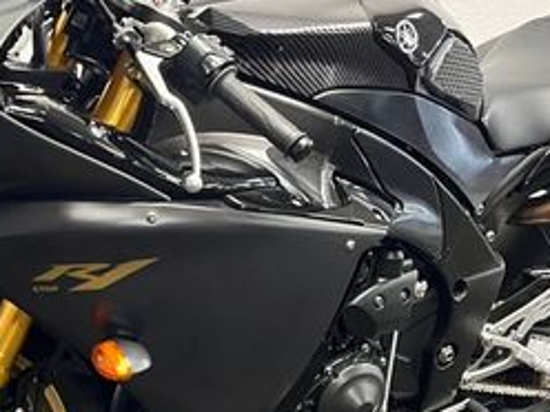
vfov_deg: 21.9
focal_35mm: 67
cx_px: 224
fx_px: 1065
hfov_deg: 28.9
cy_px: 264
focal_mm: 5.1
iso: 640
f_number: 1.6
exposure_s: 1/33
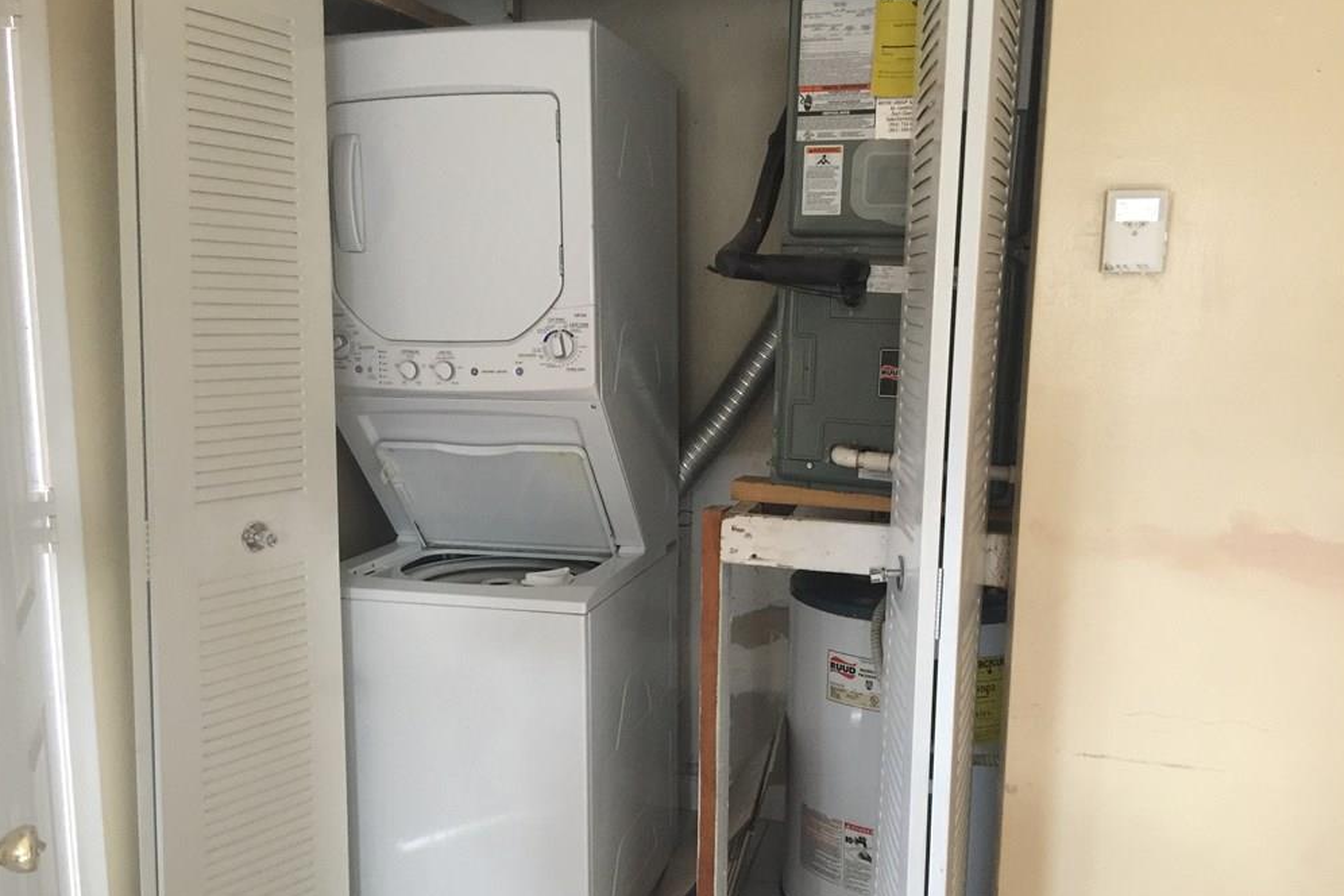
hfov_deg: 60.3
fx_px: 1157
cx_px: 664
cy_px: 491
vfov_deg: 42.3
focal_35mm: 31
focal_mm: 4.15
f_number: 2.2
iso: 125
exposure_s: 1/10
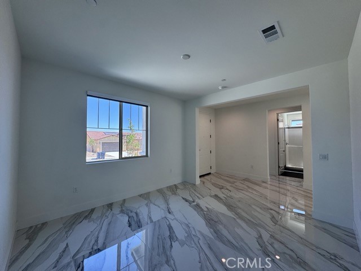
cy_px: 136
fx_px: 146
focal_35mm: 14
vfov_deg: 85.7
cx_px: 180
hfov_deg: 102.1
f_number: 2.2
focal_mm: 2.22
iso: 40
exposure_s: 1/141
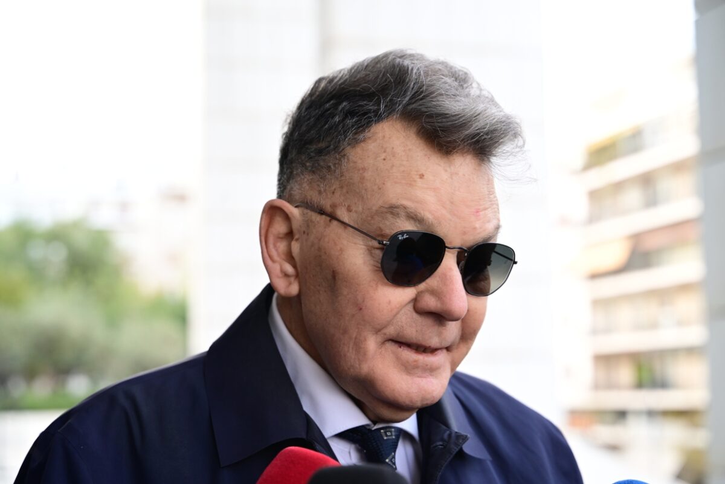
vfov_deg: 19.5
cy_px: 242
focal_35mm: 70
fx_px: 1410
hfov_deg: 28.8
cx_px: 362
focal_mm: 70
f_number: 4.5
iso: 640
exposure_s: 1/250
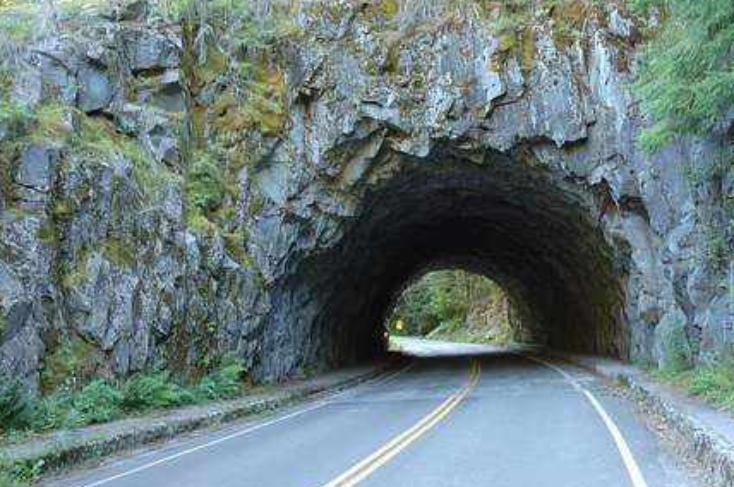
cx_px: 434
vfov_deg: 29.4
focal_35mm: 46
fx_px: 928
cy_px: 271
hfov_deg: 43.0
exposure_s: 1/40
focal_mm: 25
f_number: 3.8
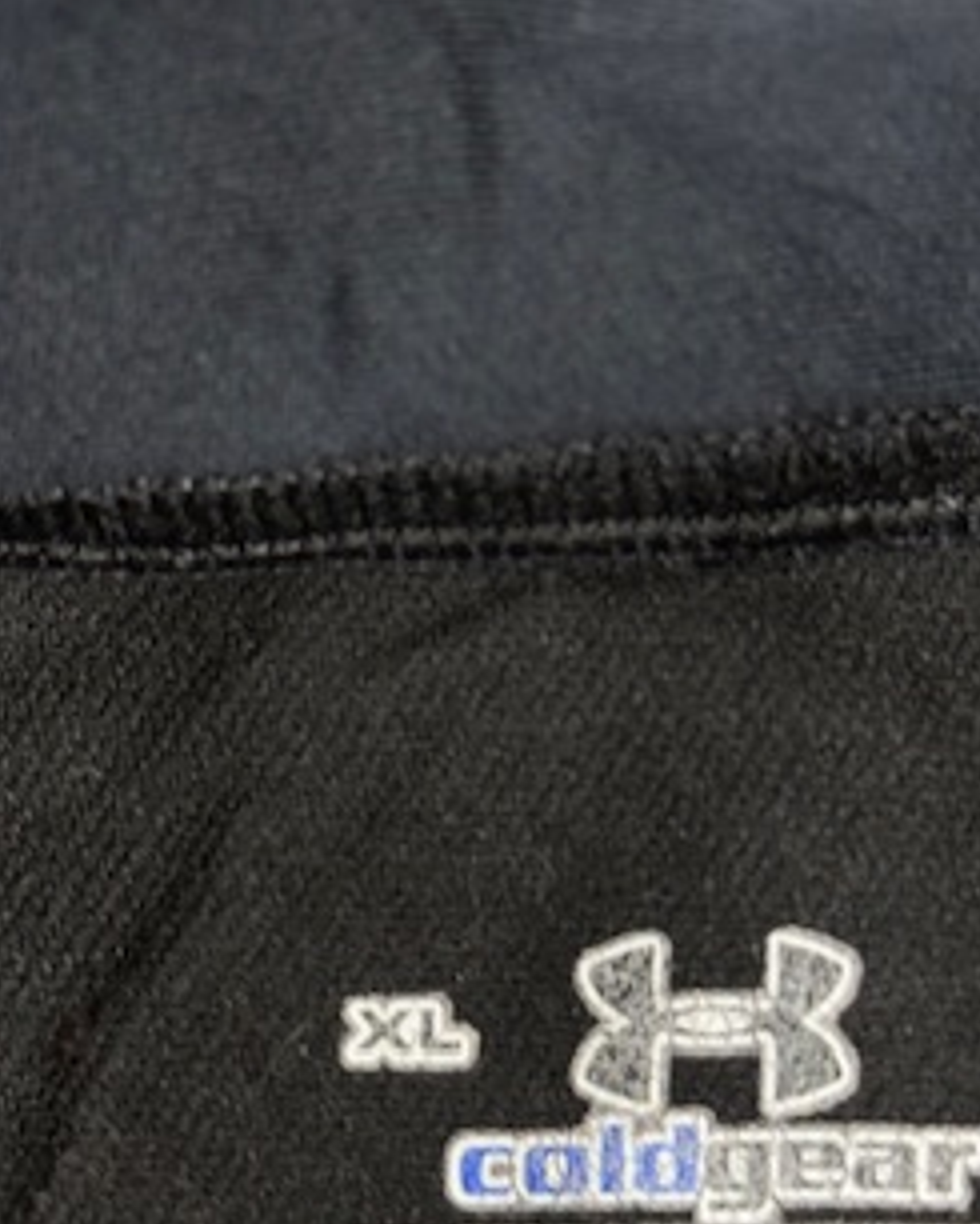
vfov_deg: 19.6
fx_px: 3551
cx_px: 696
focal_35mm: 98
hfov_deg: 15.7
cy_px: 560
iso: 250
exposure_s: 1/50
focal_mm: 6.76
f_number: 1.78
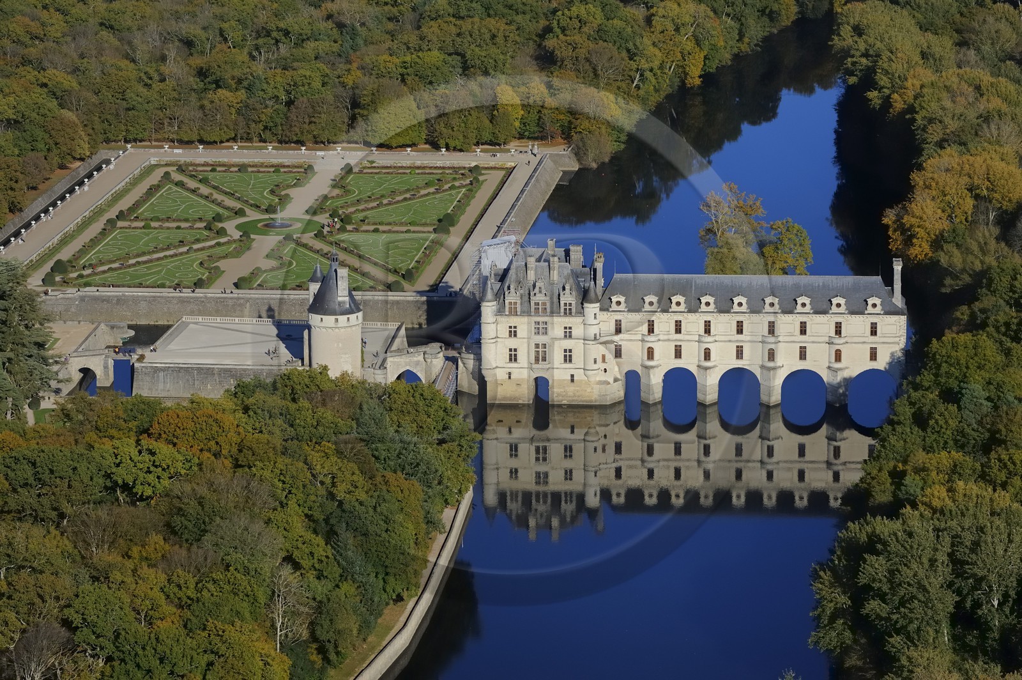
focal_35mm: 120
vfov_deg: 11.4
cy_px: 340
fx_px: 3404
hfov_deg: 17.1
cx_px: 511
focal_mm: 120
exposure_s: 1/1000
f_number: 10
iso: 400
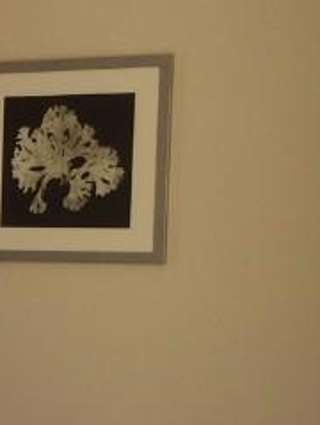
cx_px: -274
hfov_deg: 11.1
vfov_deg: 15.7
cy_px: 356
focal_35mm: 124
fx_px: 1524
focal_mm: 4.15
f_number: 2.2
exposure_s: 1/120
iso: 50
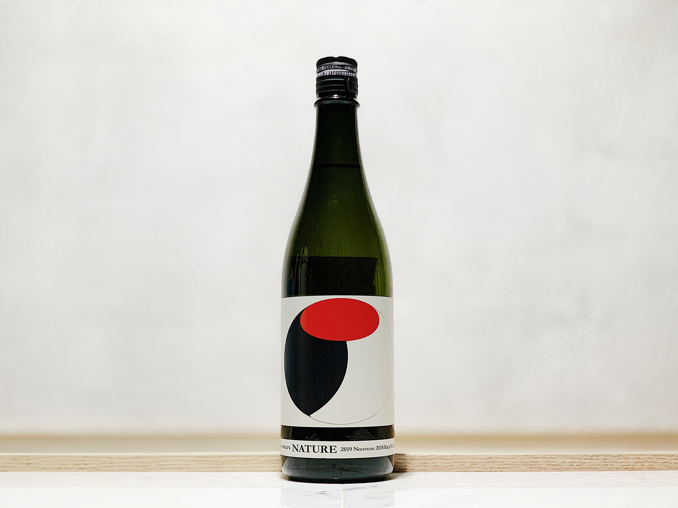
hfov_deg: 36.8
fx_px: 1018
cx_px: 339
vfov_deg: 28.0
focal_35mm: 52
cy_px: 254
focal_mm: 6
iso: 125
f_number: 2.4
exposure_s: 1/78
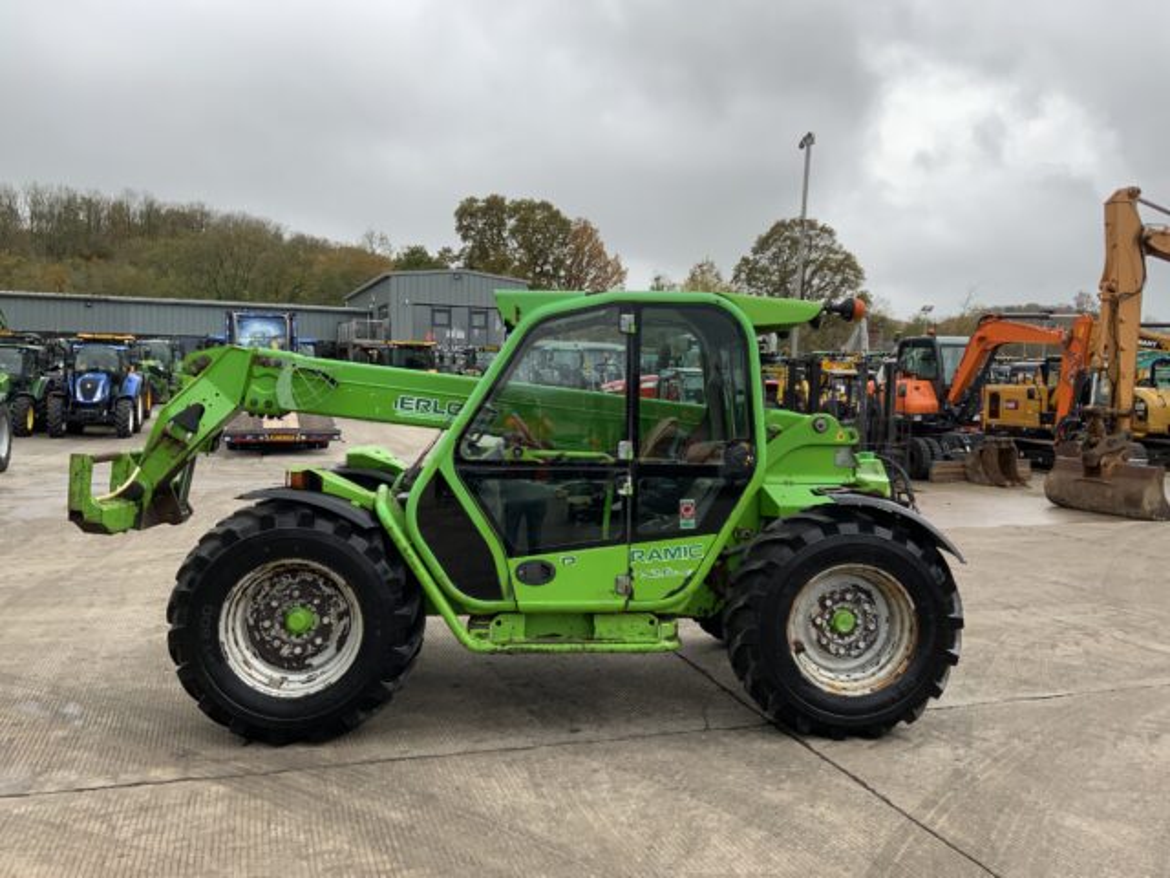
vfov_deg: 48.2
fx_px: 980
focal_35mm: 29
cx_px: 585
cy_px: 439
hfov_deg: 61.7
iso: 16
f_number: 1.8
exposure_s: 1/297
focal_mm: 3
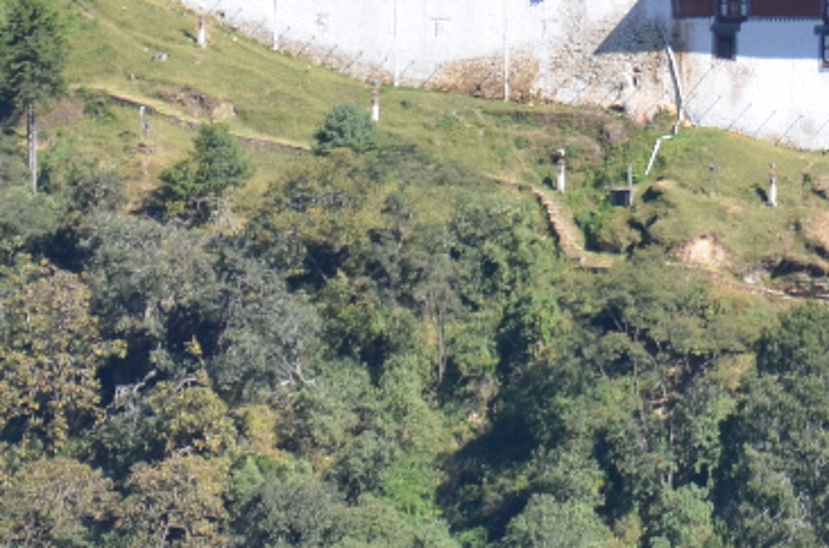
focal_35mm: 525
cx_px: 831
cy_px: -343
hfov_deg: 3.9
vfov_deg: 2.6
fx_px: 12058
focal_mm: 80
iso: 200
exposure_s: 1/320
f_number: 6.3
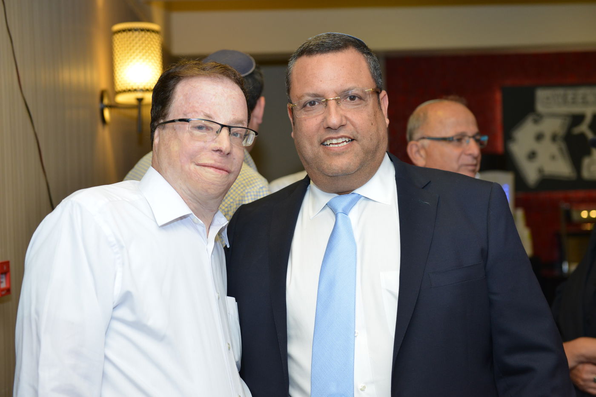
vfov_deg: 22.6
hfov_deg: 33.4
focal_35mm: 60
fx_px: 993
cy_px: 198
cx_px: 298
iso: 1250
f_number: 5
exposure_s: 1/160
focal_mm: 60
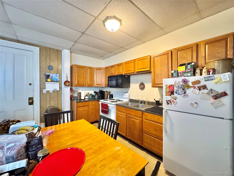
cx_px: 117
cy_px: 88
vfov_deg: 85.7
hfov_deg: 102.1
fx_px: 95
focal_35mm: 14
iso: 1250
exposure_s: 1/60
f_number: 2.2
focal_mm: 2.22
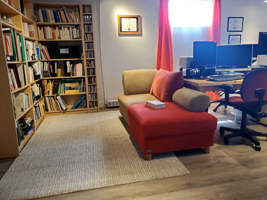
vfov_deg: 53.1
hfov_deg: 67.3
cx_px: 134
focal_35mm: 26
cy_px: 100
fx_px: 201
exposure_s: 1/40
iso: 320
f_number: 2.4
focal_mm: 4.3
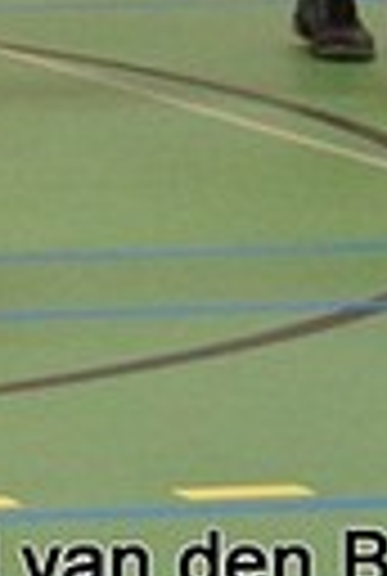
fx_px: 6719
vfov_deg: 4.8
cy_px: -828
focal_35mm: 419
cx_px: -1683
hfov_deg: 3.1
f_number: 2.8
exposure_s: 1/200
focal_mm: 35
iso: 800
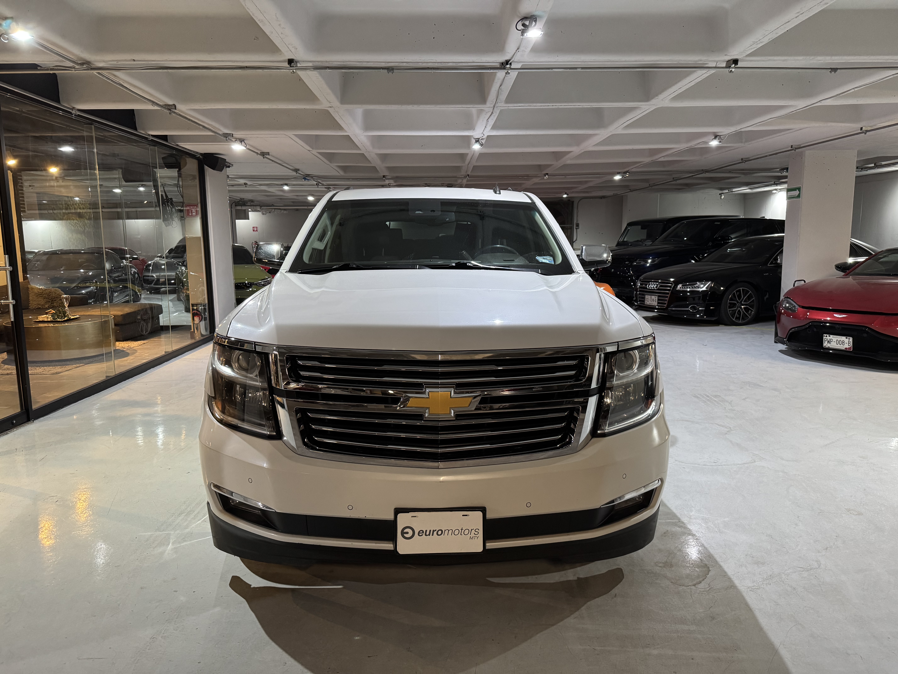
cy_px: 337
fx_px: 623
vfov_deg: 56.8
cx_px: 449
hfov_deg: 71.6
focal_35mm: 24
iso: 400
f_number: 1.78
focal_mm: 6.76
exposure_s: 1/60
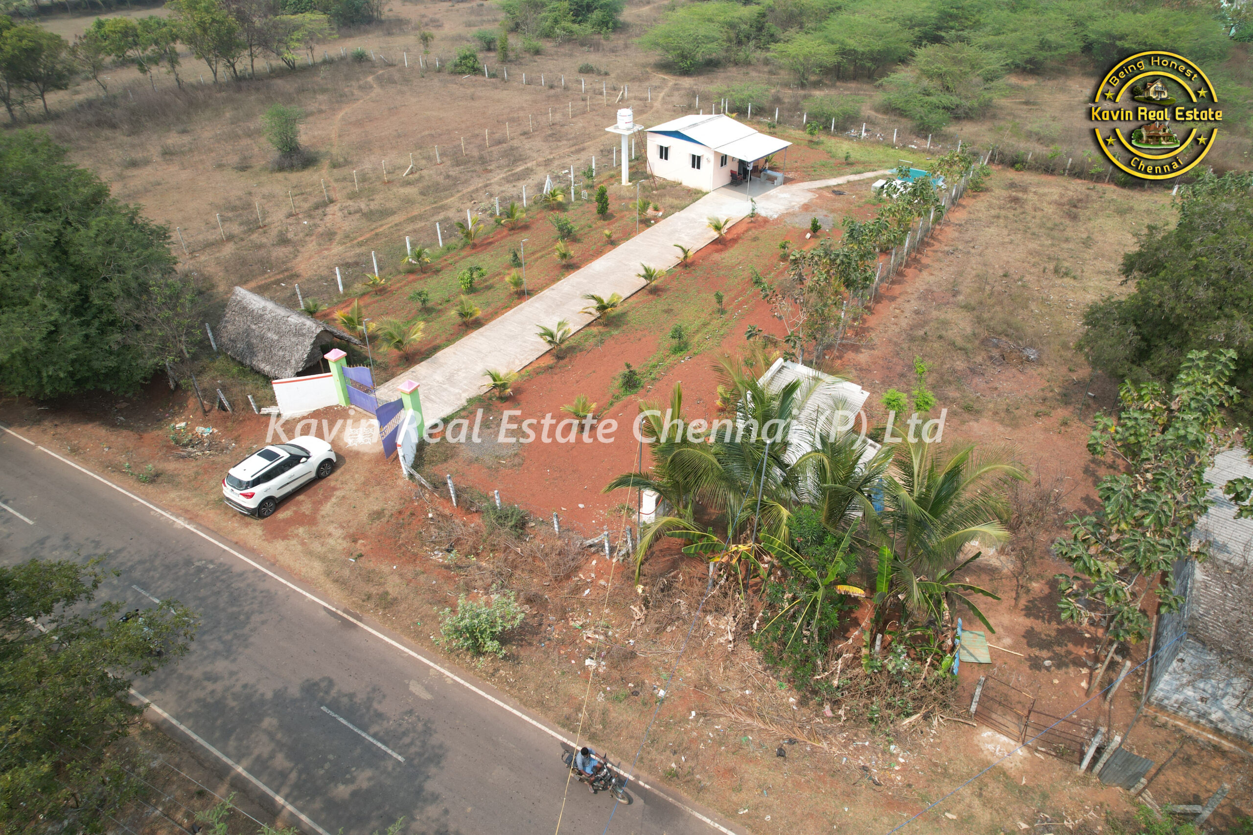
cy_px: 418
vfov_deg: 57.2
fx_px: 766
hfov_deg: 78.6
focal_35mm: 22
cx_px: 626
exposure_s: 1/1250
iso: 100
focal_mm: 8.38
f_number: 2.8
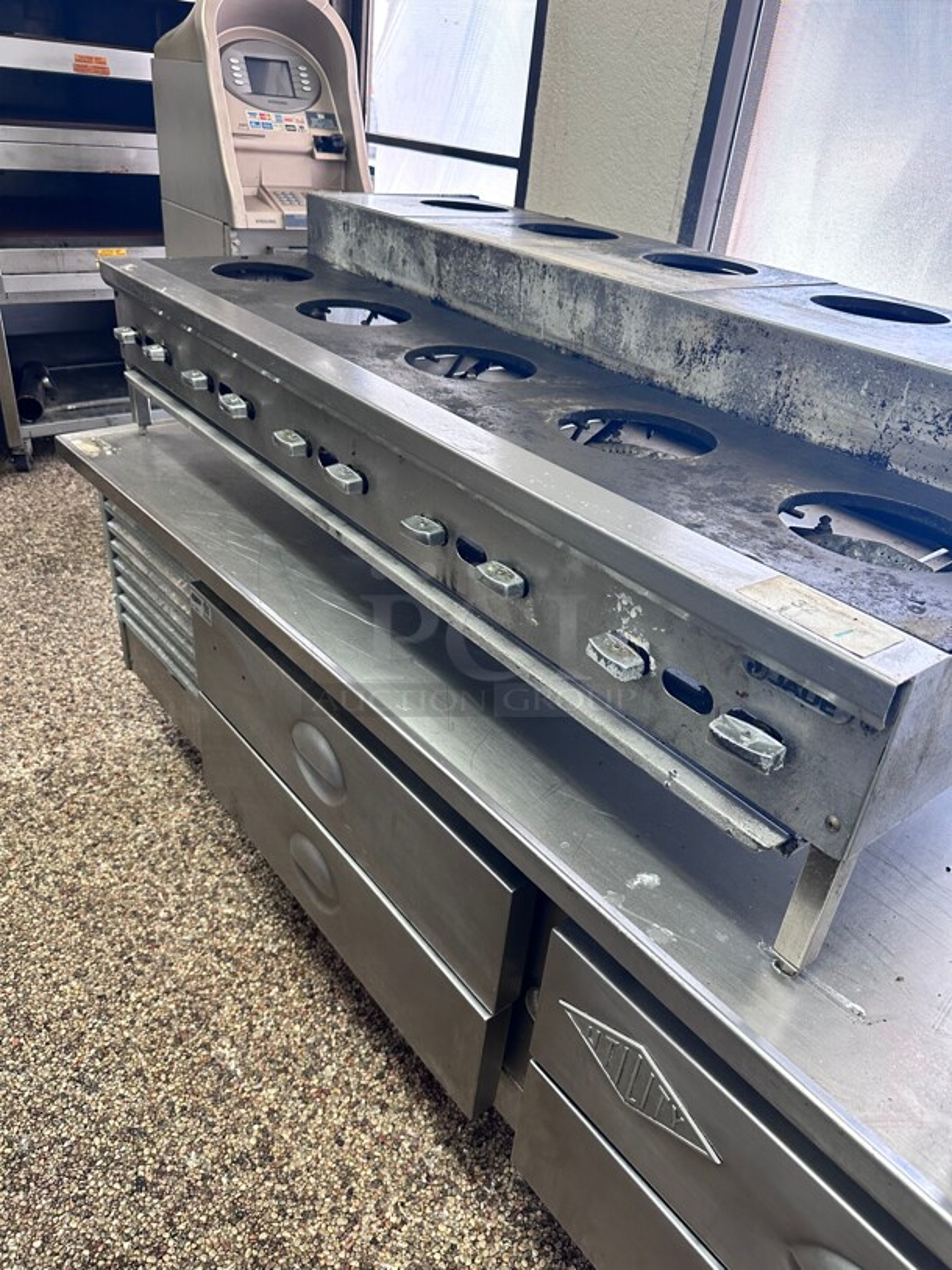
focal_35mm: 24
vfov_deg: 71.6
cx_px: 476
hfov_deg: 56.8
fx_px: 880
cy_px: 635
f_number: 1.78
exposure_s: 1/80
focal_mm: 6.86
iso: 250
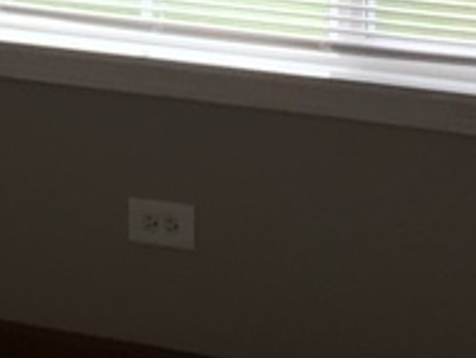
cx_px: -471
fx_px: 3041
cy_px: -197
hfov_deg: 8.5
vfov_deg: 6.6
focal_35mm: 221
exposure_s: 1/60
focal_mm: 4.15
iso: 32
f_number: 2.2
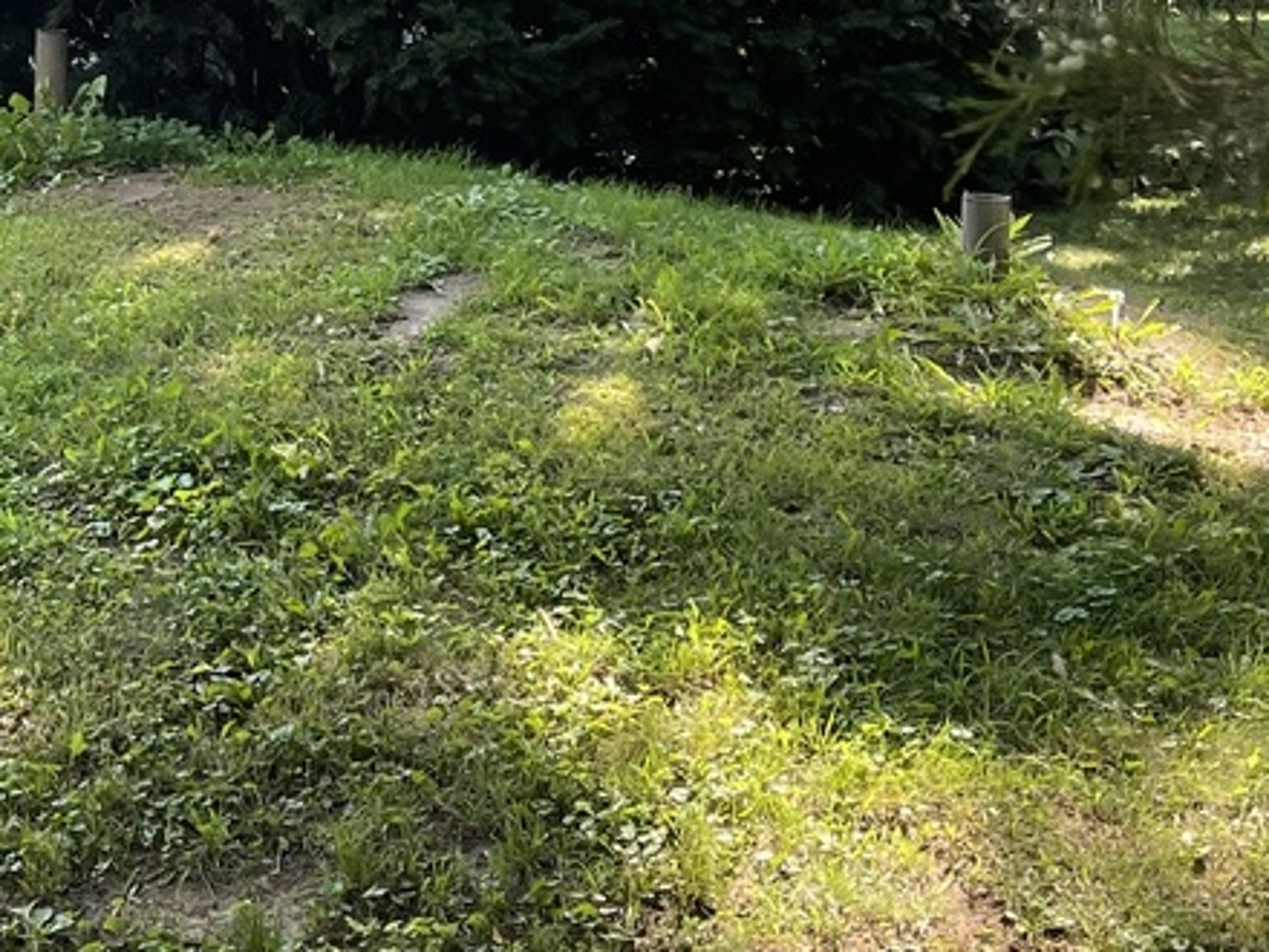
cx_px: -245
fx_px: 3116
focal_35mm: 85
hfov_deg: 21.4
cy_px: -199
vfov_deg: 16.6
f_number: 1.6
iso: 32
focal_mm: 5.1
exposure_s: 1/316
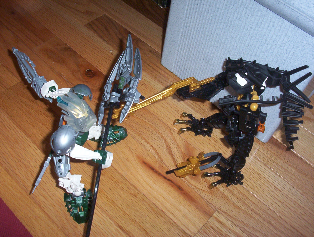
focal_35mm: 39
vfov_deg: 37.0
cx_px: 157
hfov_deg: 47.8
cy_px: 118
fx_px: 355
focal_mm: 6
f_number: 4.5
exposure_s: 1/30
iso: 140
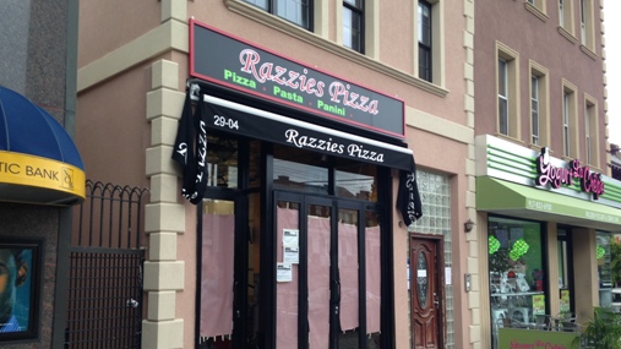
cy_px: 219
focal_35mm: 37
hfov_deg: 54.0
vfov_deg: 31.8
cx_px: 307
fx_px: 609
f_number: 2.4
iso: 50
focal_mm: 4.12
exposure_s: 1/137
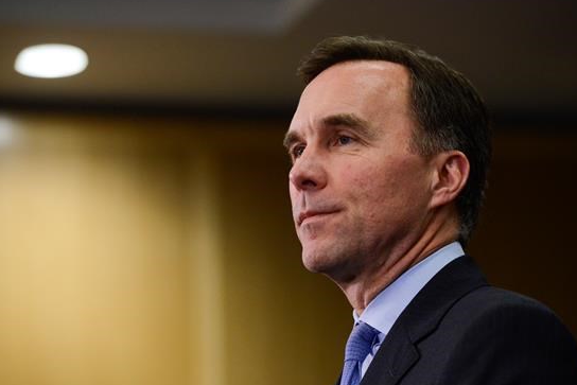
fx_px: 3831
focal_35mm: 239
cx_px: 288
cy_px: 198
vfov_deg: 5.8
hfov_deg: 8.6
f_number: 4
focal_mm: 200
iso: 3200
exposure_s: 1/320
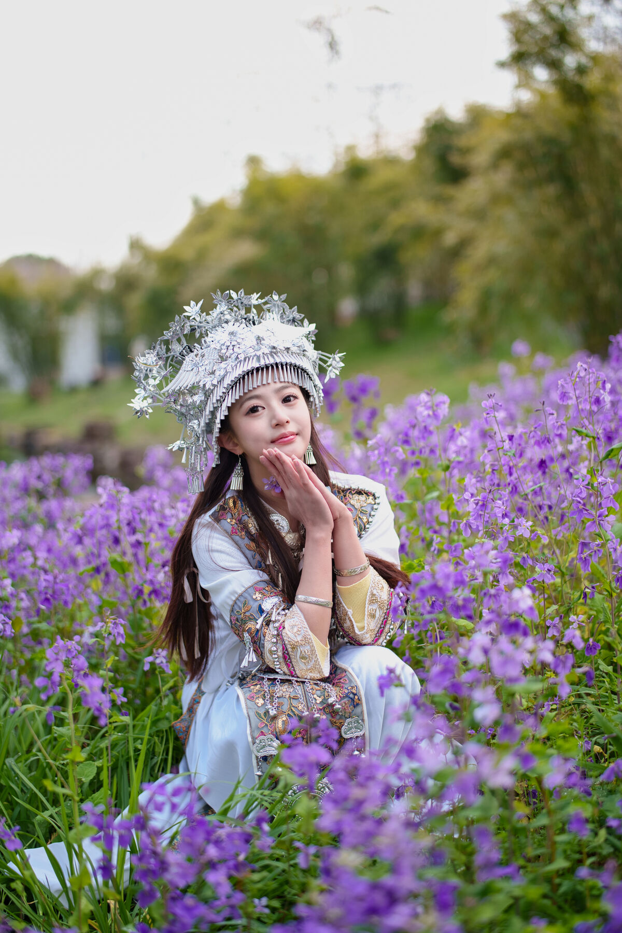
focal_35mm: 50
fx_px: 1296
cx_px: 311
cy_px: 466
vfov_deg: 39.6
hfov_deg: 27.0
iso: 100
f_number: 1.4
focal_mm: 50
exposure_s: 1/800
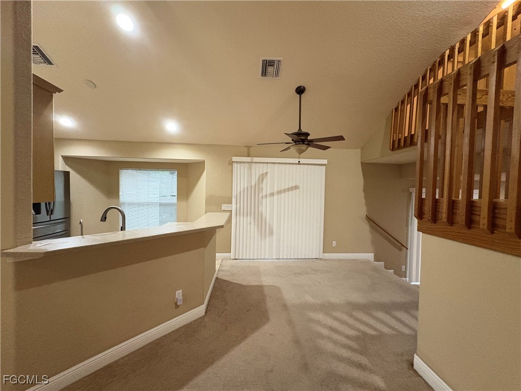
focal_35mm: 14
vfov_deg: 85.7
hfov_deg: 102.1
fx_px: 211
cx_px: 260
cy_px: 196
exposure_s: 1/60
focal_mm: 2.22
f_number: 2.2
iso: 640
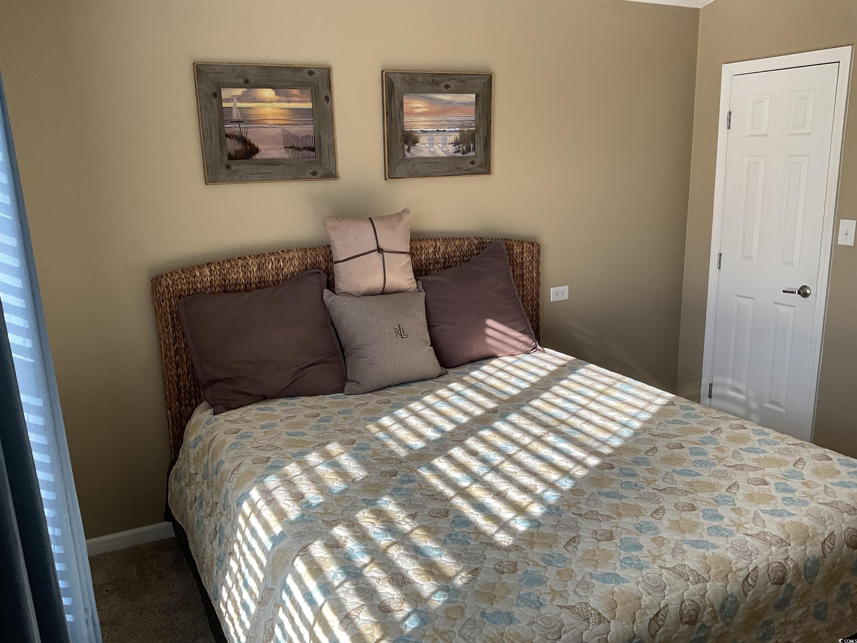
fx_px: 718
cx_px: 428
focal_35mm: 29
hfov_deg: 61.7
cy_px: 322
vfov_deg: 48.2
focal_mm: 3
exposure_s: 1/157
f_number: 1.8
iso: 16
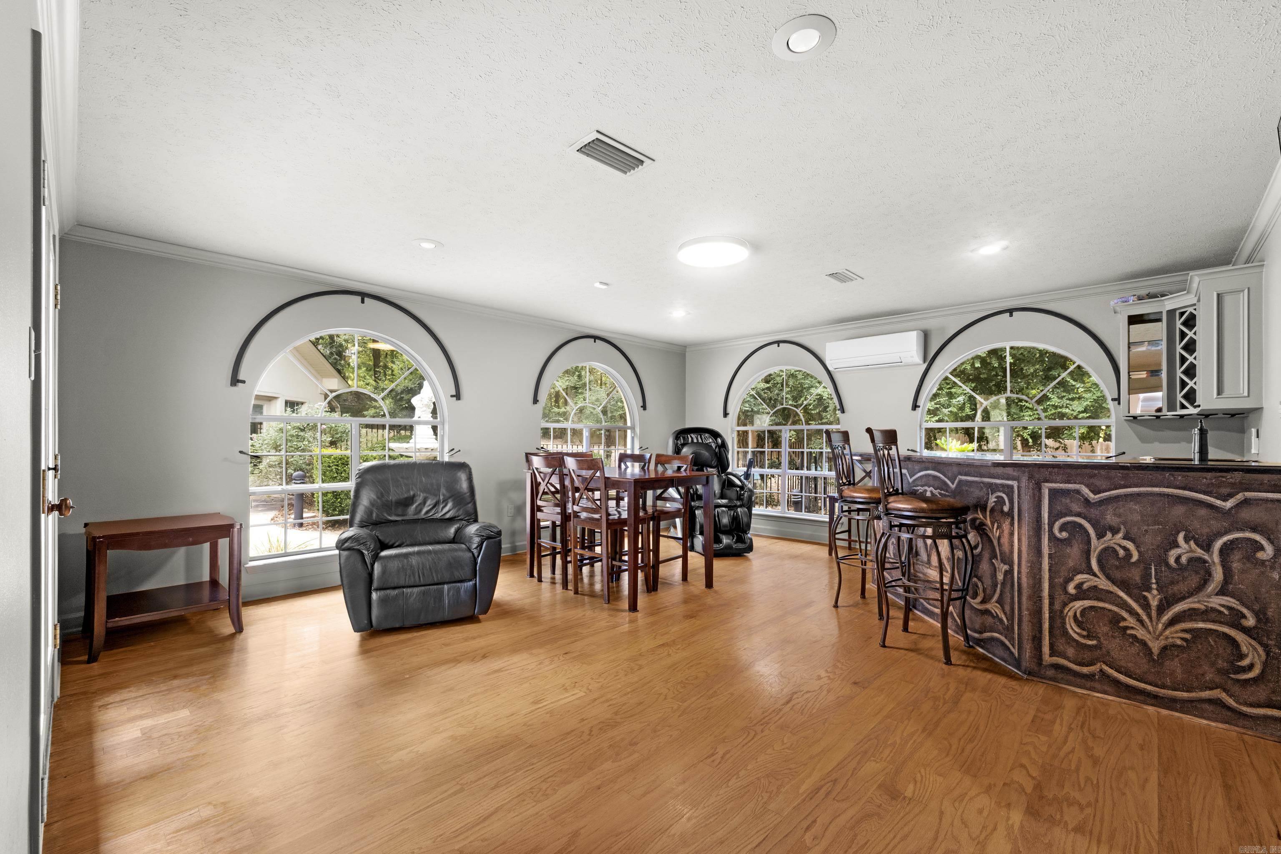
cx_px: 640
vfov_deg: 77.3
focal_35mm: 15
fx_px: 534
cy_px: 427
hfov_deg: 100.4
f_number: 9
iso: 200
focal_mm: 10
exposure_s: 1.3
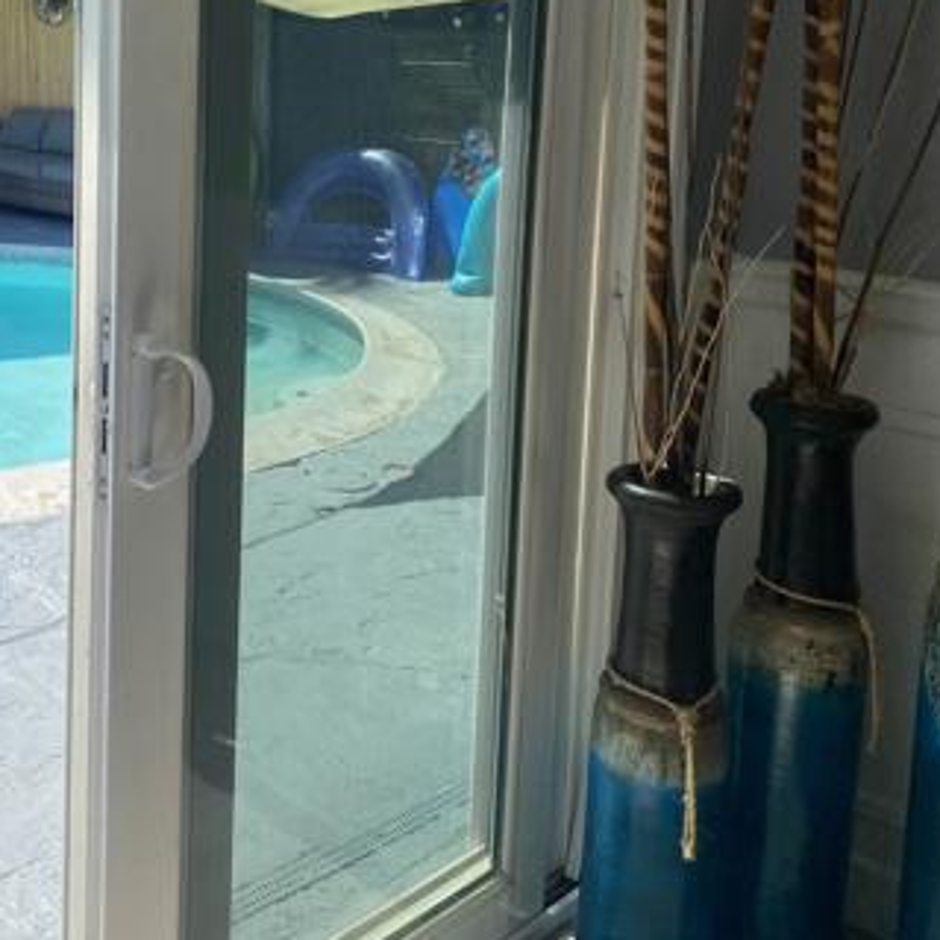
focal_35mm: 46
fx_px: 1413
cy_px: 247
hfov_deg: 35.9
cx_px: 226
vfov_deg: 36.0
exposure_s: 1/981
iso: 32
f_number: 1.8
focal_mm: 4.25
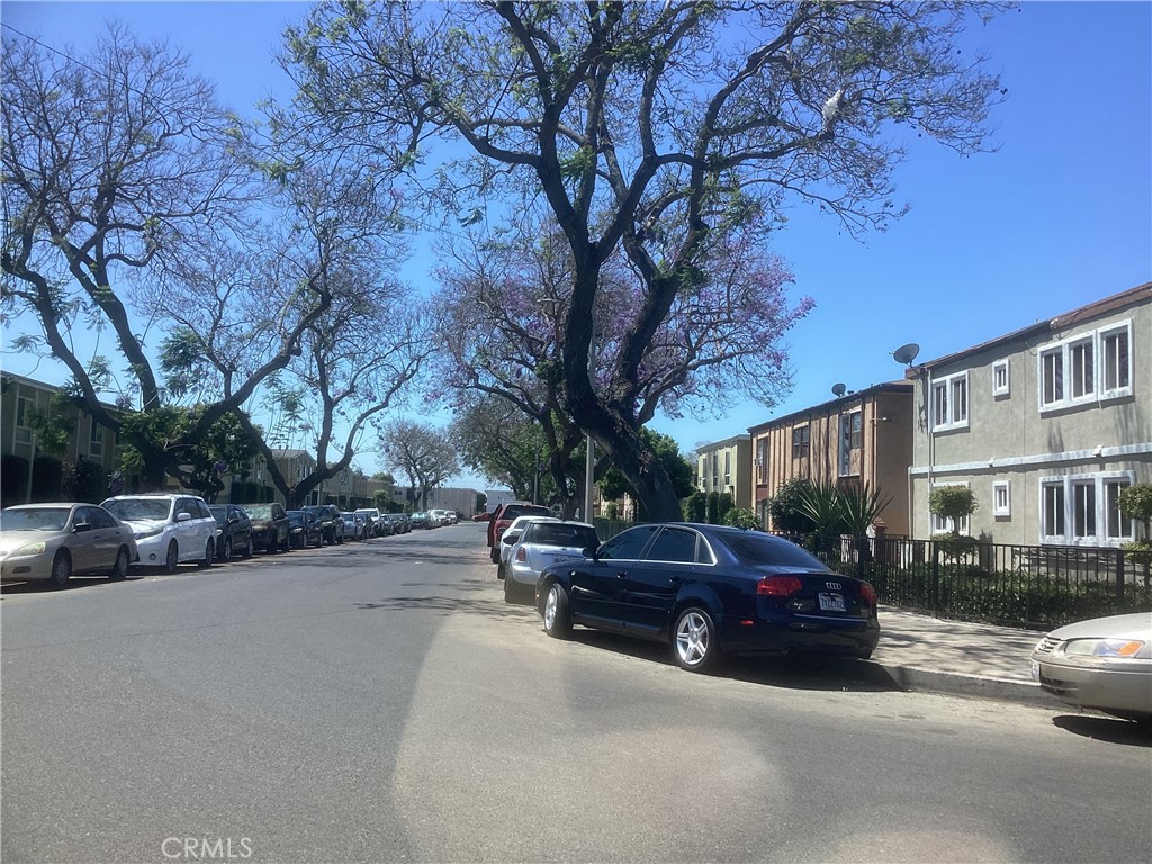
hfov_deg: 58.4
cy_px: 432
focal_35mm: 31
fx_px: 1032
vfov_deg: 45.4
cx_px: 576
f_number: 2.4
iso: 25
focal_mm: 3.3
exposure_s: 1/741
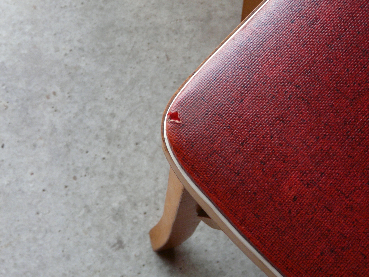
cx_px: 184
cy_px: 138
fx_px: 629
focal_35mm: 59
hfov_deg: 32.7
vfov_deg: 24.8
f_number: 3.2
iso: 250
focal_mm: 9.8
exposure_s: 1/200
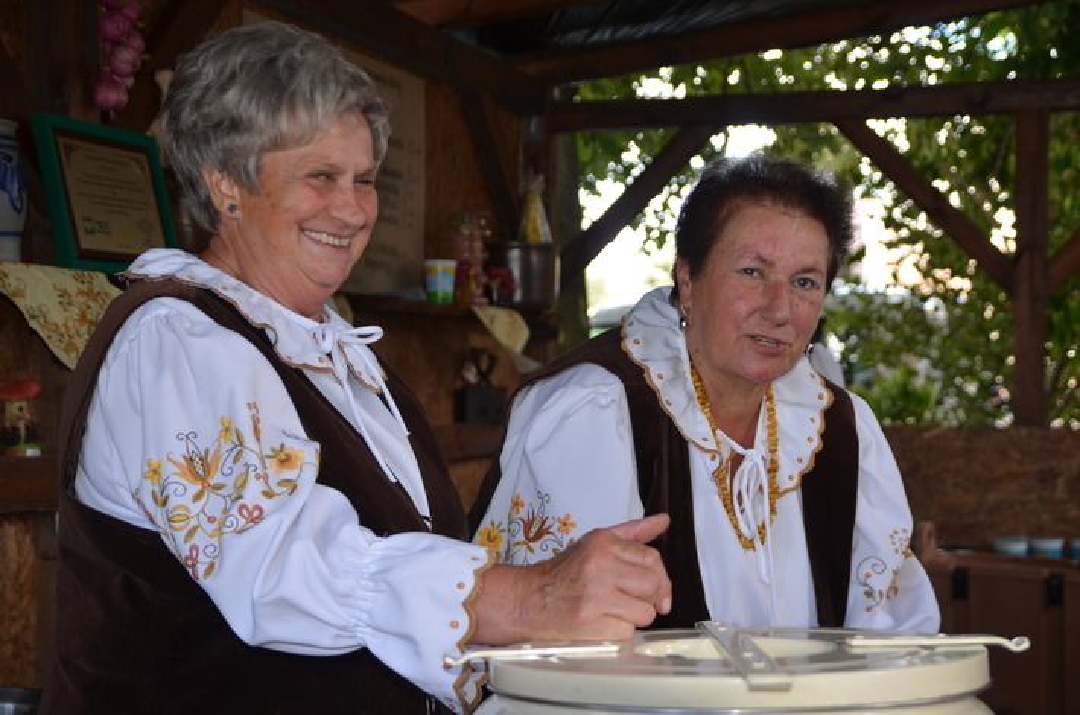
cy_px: 358
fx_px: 1706
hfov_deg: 35.1
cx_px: 540
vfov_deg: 23.7
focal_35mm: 57
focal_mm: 38
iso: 280
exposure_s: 1/125
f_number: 3.5
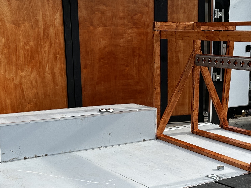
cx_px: 149
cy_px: 153
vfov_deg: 22.3
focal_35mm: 65
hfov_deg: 29.8
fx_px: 471
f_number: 1.78
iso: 80
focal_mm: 6.86
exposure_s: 1/1812
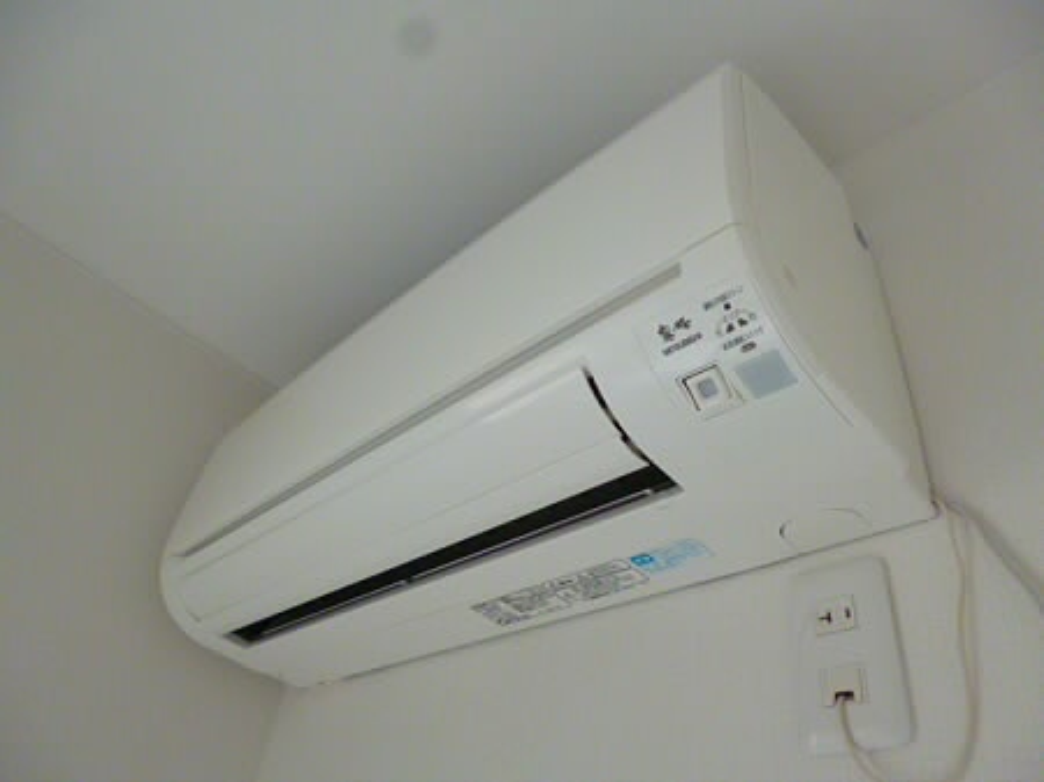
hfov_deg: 71.6
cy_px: 391
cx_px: 522
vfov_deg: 56.8
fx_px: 723
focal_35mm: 24
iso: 400
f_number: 2.5
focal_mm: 4.3
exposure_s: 1/200
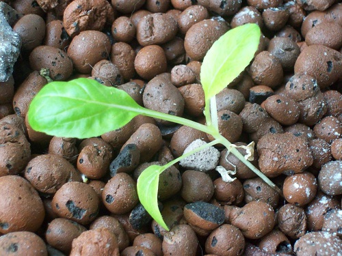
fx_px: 860
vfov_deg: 17.0
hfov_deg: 22.5
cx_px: 171
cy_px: 128
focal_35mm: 87
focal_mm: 14.3
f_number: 4.3
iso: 160
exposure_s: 1/18.6
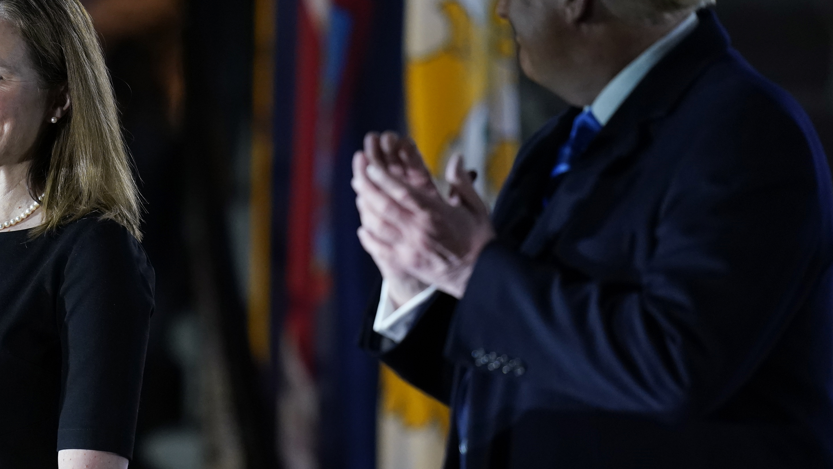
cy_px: 266
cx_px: 289
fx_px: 14820
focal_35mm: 671
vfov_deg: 1.8
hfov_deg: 3.2
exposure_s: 1/500
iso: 3200
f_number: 2.8
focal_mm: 400
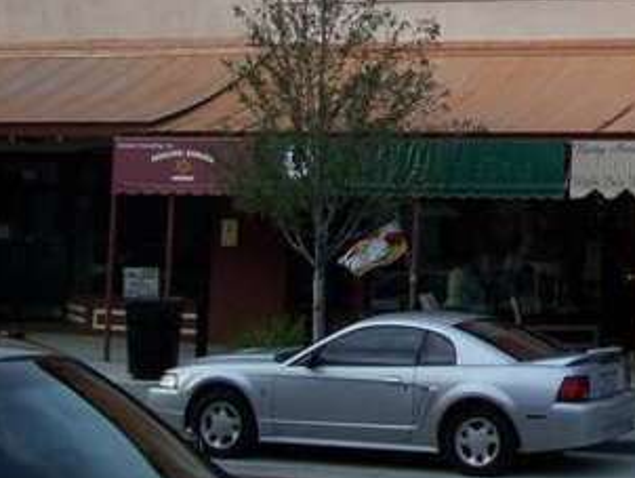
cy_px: -48
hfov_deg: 18.6
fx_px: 1799
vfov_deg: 14.7
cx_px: 833
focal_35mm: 98
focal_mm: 7.8
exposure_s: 1/320
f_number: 2.8
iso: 64
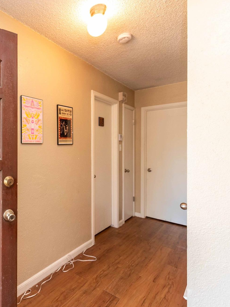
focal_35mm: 21
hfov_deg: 56.5
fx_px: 186
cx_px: 32
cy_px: 155
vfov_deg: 79.0
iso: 1250
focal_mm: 14
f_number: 2.8
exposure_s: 1/60
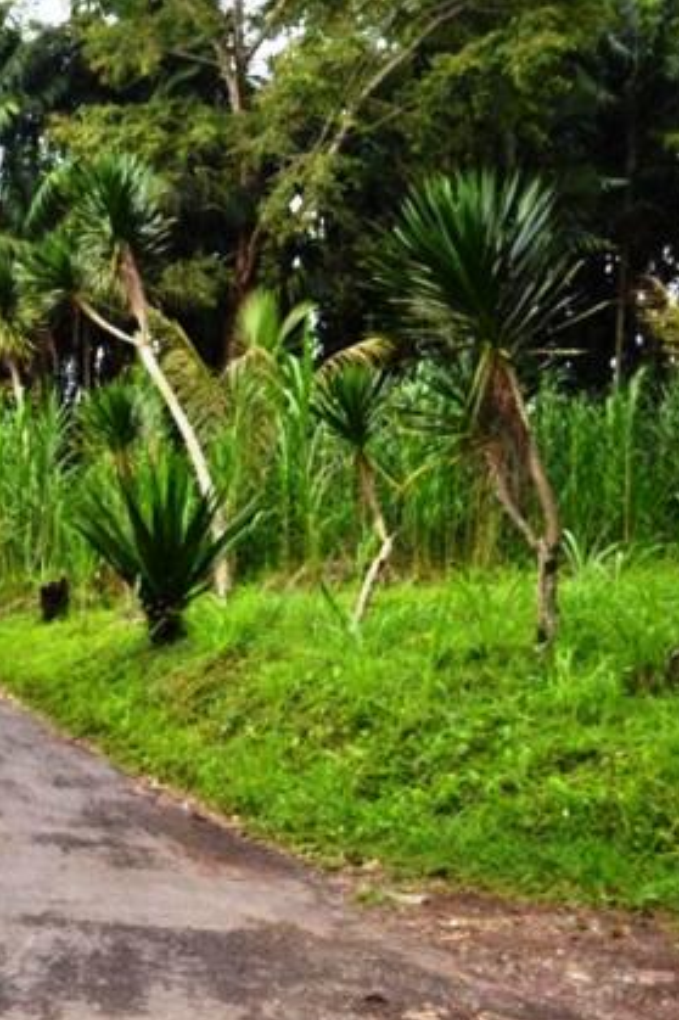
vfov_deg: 36.3
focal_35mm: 55
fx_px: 1557
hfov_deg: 23.5
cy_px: 517
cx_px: -7
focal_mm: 24
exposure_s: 1/125
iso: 180
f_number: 4
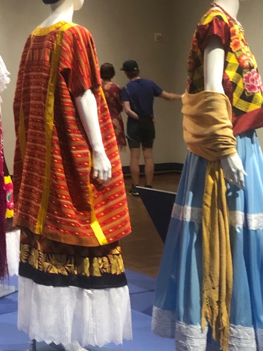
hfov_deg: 17.9
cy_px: 99
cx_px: -61
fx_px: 790
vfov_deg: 24.8
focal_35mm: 78
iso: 100
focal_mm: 3.99
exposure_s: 1/6
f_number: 1.8
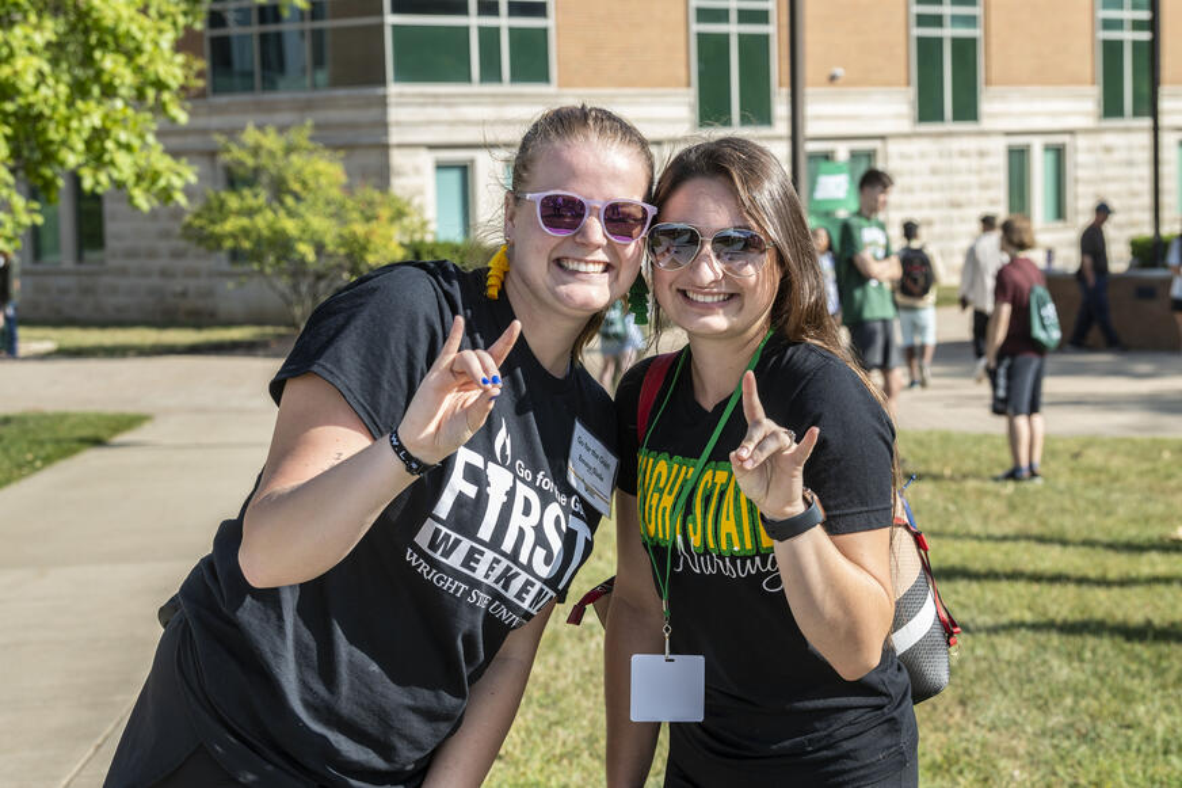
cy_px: 394
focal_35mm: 85
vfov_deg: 16.1
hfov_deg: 23.9
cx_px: 591
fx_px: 2790
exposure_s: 1/250
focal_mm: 85
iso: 200
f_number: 8
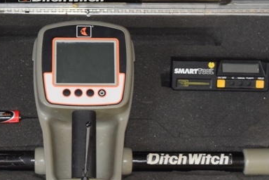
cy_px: 53
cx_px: 85
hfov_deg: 16.7
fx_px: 912
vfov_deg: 11.2
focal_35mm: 122
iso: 800
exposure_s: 1/80
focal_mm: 26
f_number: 4.5
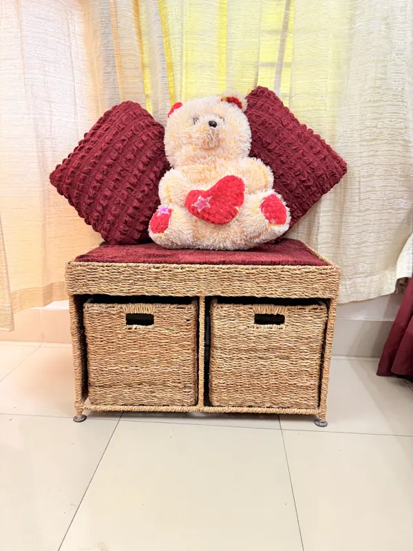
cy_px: 276
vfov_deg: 71.6
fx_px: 382
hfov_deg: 56.8
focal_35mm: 24
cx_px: 206
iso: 320
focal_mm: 6.76
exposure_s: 1/60
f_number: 1.78
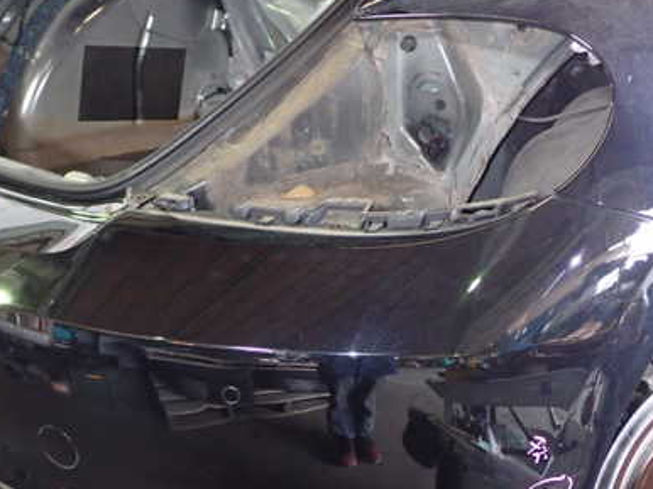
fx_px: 1056
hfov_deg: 34.2
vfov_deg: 26.0
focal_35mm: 56
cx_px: 247
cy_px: 305
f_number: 2.5
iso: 800
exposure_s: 1/40
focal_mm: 6.37
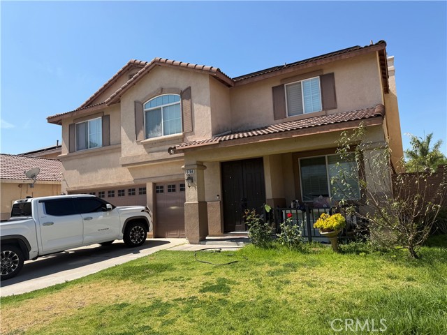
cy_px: 168
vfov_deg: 56.8
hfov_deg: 71.6
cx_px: 224
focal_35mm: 24
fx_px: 310
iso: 80
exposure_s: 1/3759
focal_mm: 6.76
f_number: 1.78
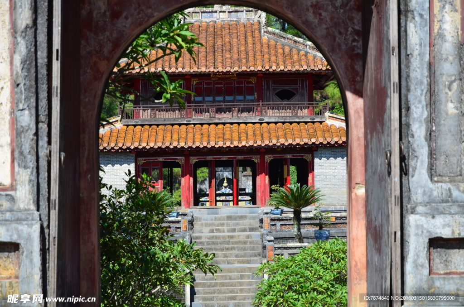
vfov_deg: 10.7
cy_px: 154
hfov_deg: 16.1
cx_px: 232
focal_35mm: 128
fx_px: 1640
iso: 640
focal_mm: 85
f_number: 8
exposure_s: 1/1000
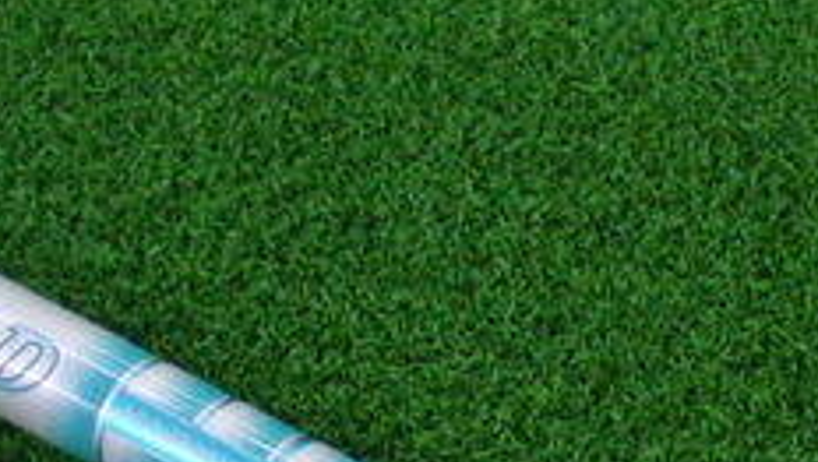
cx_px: 592
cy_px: 554
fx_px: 1693
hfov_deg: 26.9
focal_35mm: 78
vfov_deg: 15.0
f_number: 3.2
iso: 800
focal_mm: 4.6
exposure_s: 1/160
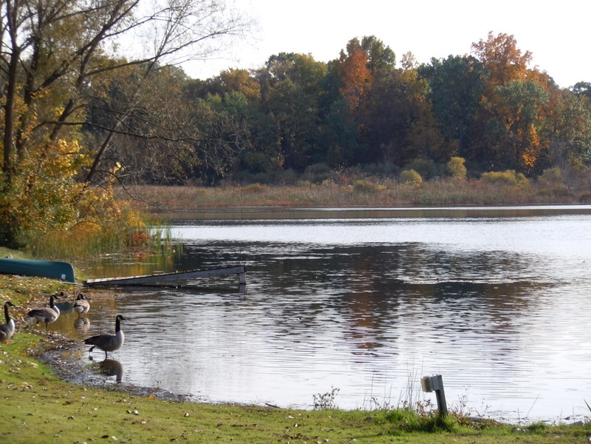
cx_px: 296
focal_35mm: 141
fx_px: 2407
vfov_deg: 10.5
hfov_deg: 14.0
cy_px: 222
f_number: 5.5
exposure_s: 1/160
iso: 100
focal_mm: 25.3
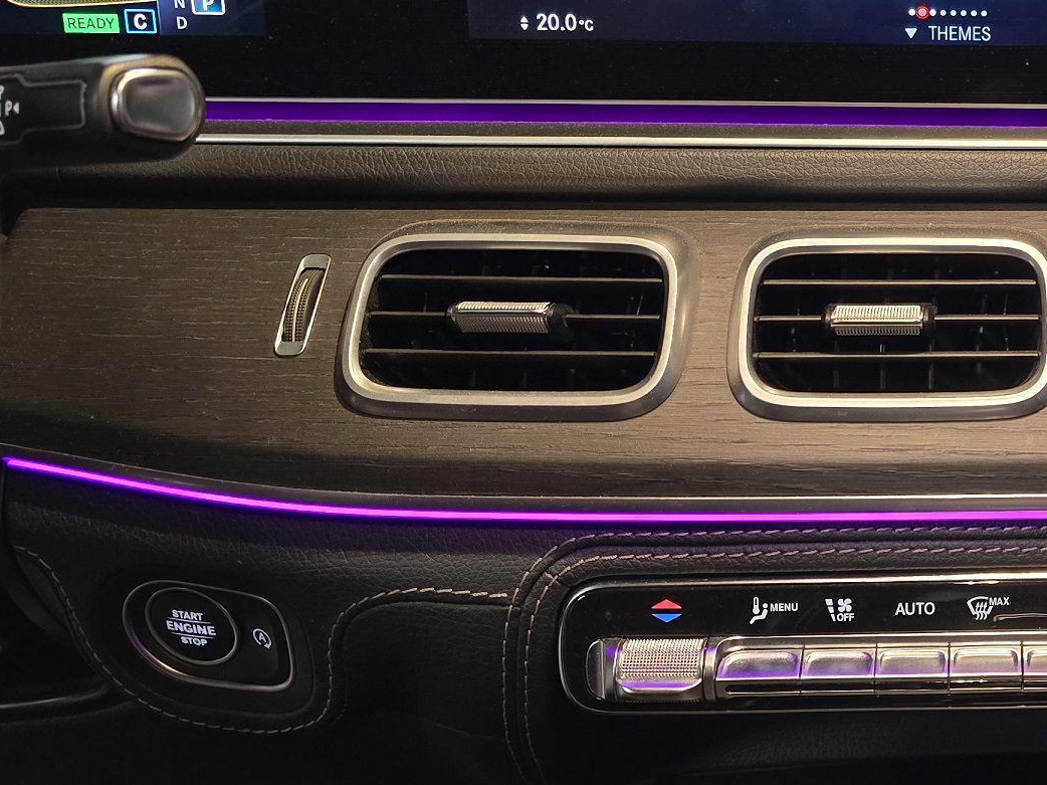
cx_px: 1067
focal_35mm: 53
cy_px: 211
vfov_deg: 27.2
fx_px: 1603
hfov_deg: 32.9
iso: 640
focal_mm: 6.3
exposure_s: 1/30
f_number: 1.7
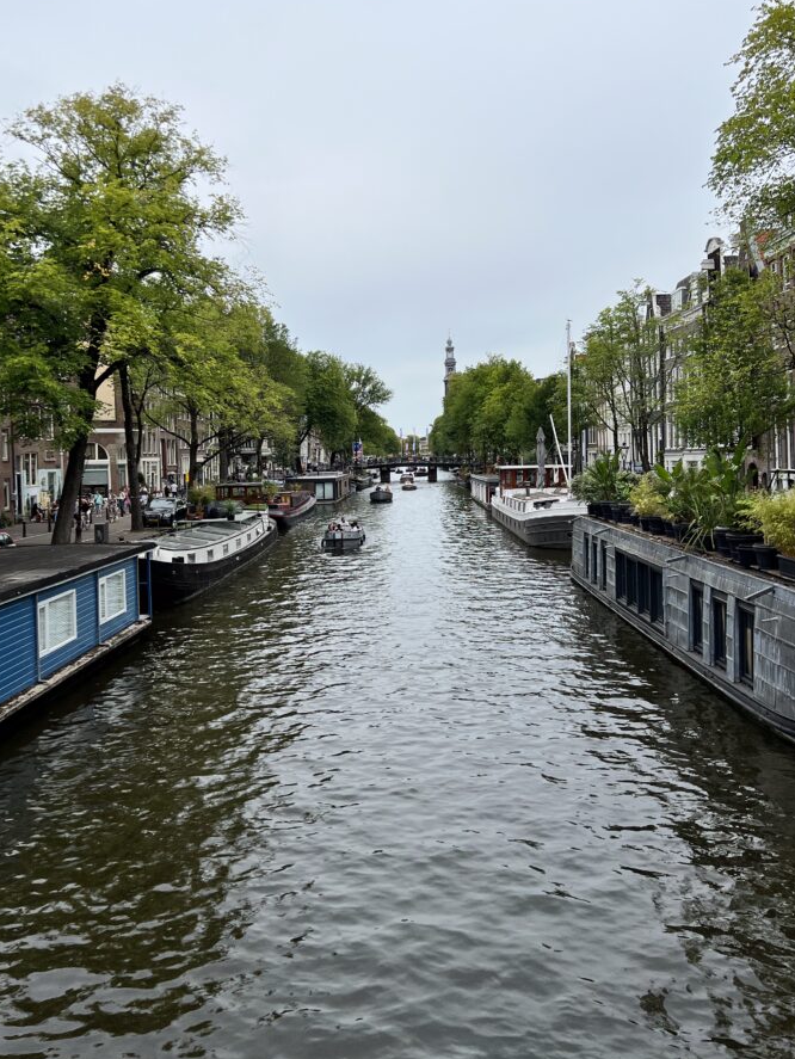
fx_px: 918
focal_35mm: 30
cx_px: 382
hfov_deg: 46.8
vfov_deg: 59.9
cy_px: 500
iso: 50
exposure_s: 1/5587
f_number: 1.5
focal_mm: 5.7
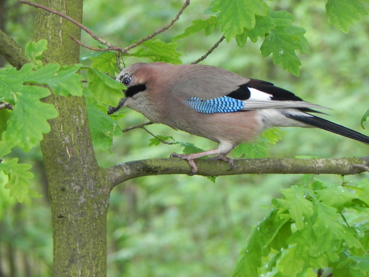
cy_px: 138
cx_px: 184
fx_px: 7227
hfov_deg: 2.9
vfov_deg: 2.2
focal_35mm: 678
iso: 400
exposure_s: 1/39.2
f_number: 8
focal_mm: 120
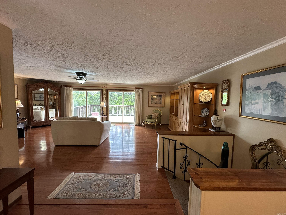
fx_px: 116
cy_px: 108
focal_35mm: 14
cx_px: 143
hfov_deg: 102.1
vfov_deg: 85.7
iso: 160
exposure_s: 1/120
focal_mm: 2.22
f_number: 2.2
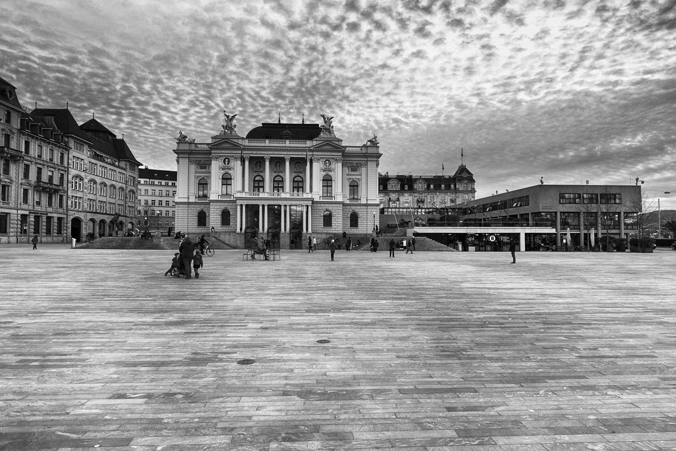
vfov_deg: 59.5
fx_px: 394
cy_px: 226
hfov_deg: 81.2
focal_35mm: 21
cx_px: 338
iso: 200
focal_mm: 14
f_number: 4
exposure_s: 1/250
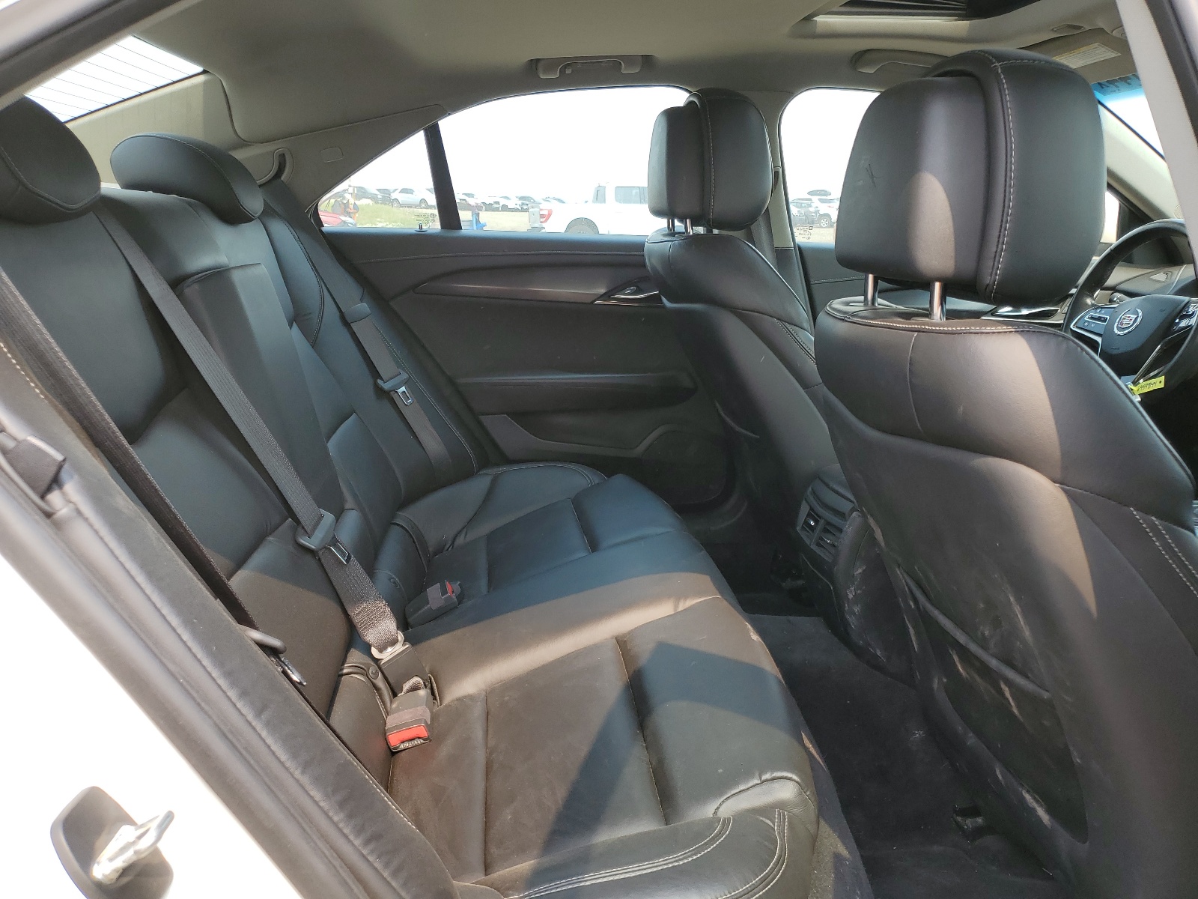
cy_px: 450
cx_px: 599
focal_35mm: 26
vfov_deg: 53.1
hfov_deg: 67.3
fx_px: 900
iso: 50
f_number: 1.5
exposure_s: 1/455
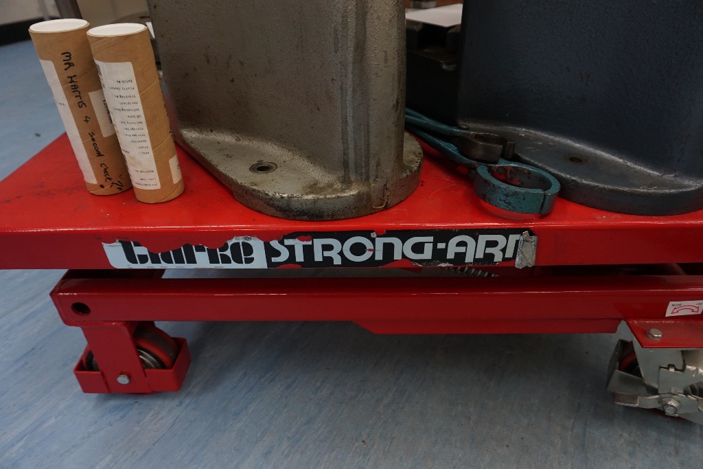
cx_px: 352
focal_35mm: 24
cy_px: 234
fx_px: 469
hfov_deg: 73.7
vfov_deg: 53.1
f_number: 4
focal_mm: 16
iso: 640
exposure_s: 1/160
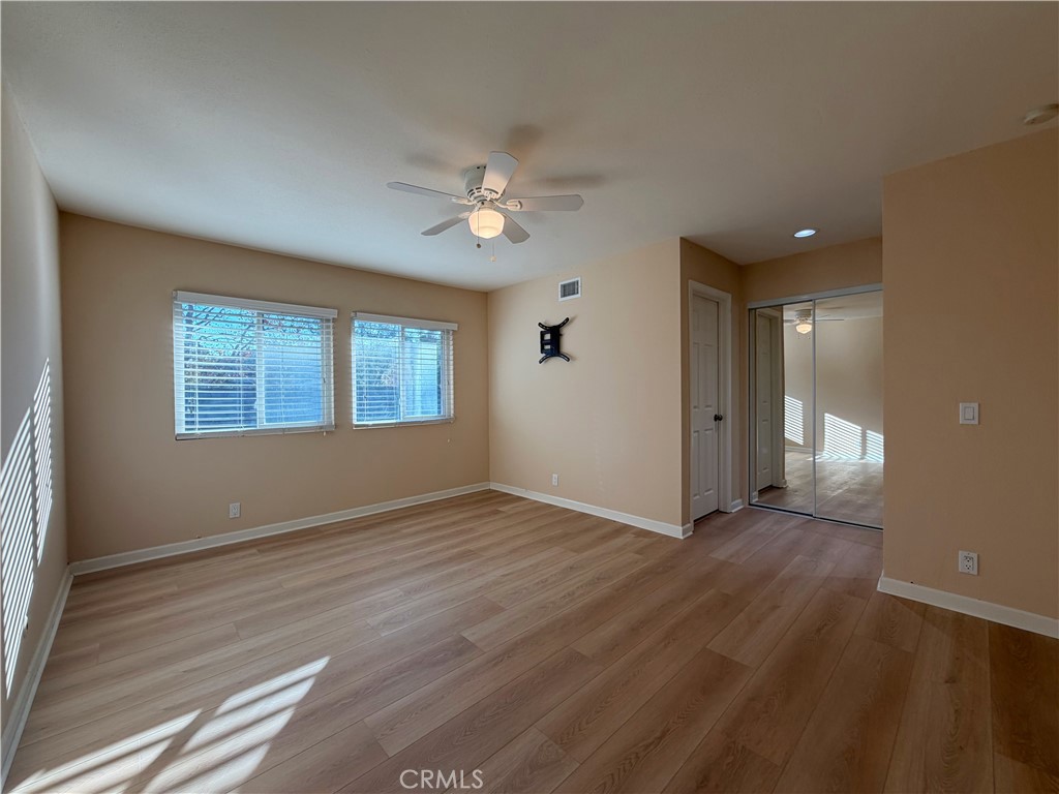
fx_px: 428
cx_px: 530
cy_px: 397
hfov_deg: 102.1
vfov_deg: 85.7
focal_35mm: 14
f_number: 2.2
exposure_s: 1/120
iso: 100
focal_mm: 2.22
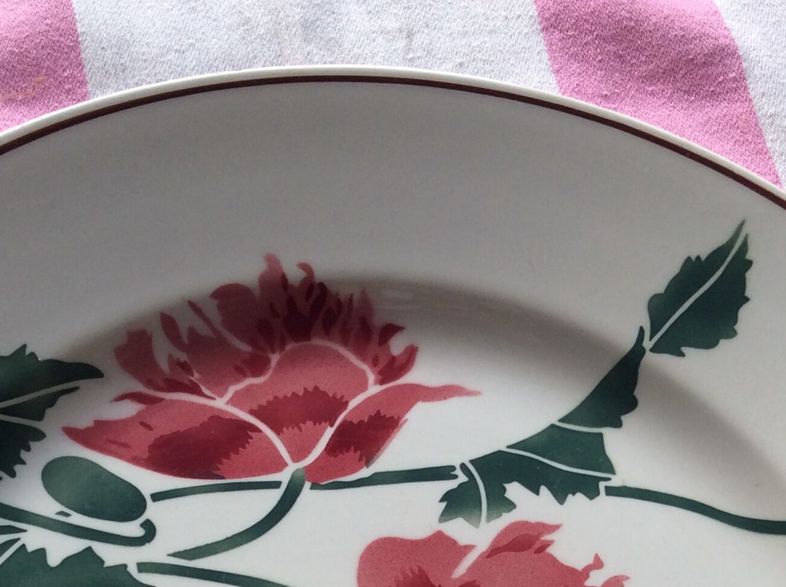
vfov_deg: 22.1
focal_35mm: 64
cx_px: 309
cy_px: 582
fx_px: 1451
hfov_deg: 30.2
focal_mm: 3.3
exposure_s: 1/194
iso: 32
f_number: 2.4
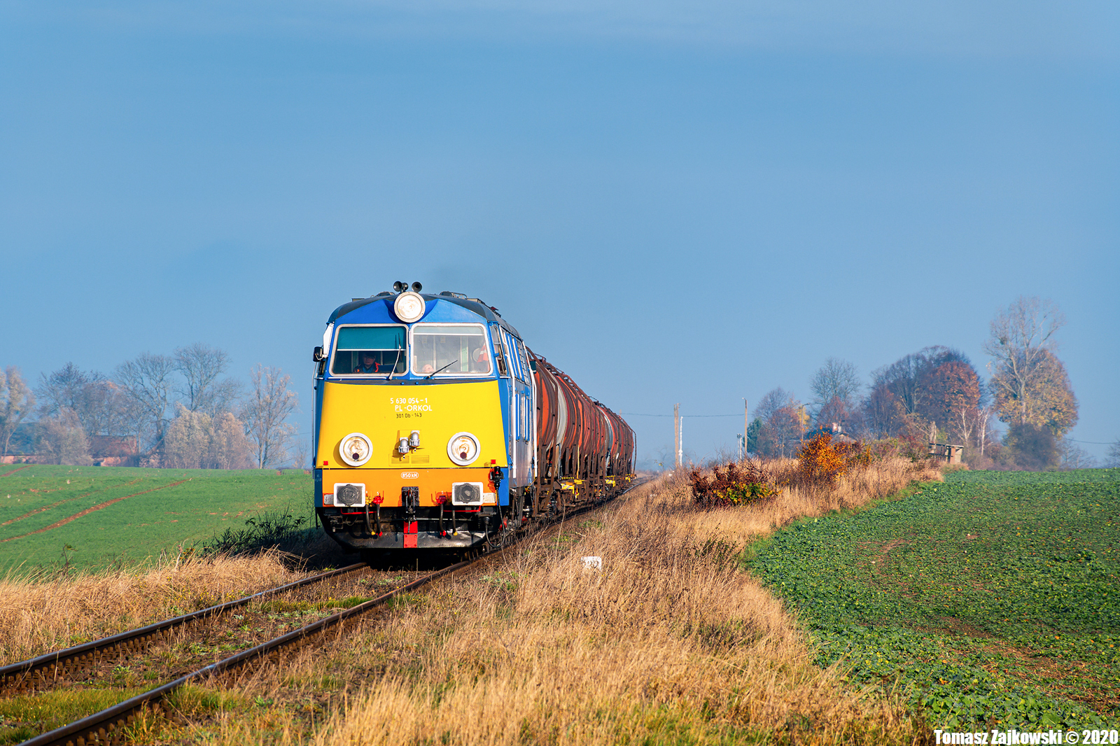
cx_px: 560
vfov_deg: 6.5
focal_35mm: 210
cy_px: 373
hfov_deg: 9.8
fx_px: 6532
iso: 200
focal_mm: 140
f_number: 8
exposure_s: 1/400
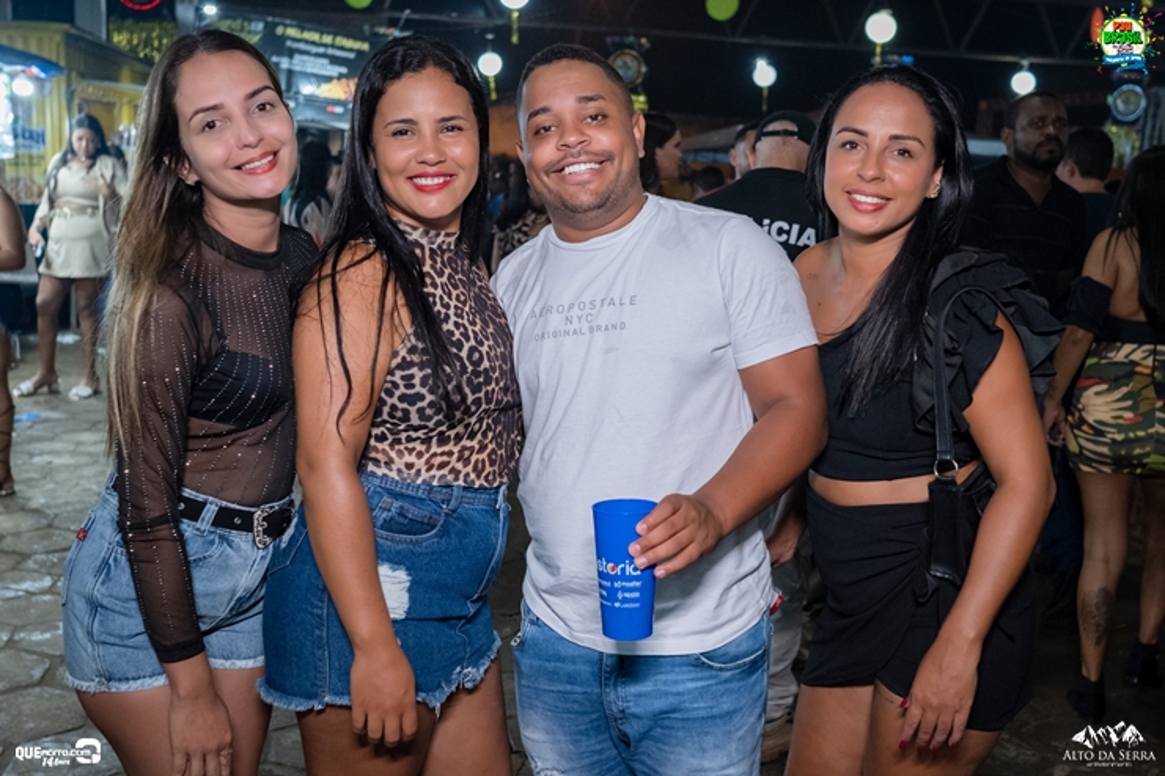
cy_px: 388
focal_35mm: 36
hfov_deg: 53.1
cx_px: 582
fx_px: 1165
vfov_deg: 36.9
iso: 2500
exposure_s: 1/320
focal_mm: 24
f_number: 2.8
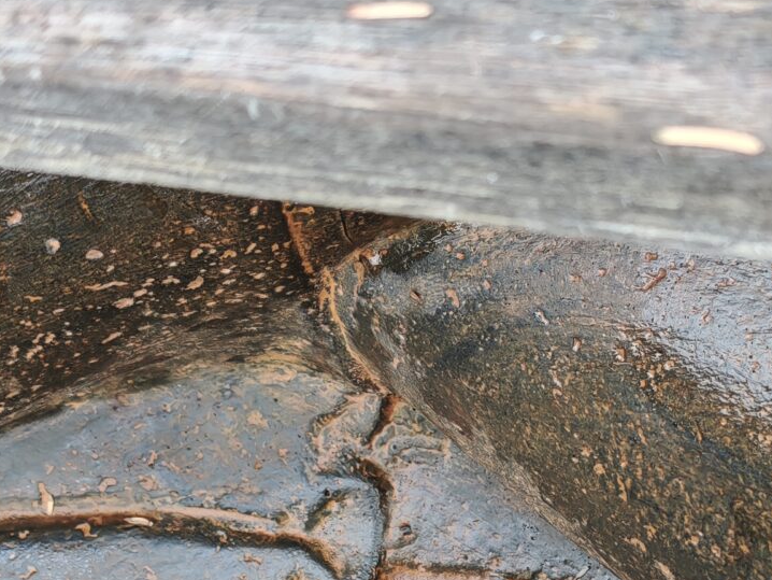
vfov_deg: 9.0
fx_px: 3659
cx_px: 633
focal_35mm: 164
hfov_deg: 12.0
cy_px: 621
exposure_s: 1/100
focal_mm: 8.72
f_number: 1.63
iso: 160
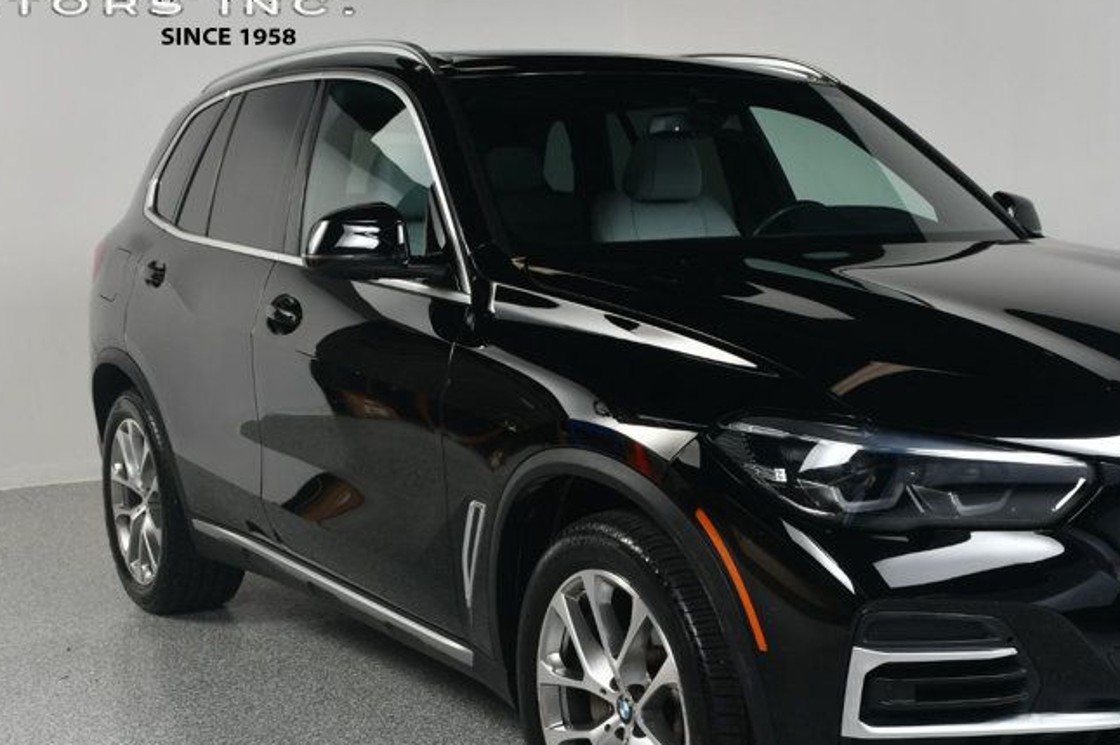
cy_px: 512
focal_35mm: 54
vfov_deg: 24.9
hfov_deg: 36.5
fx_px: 1679
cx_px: 754
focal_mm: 23
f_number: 10
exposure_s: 1/160
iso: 100
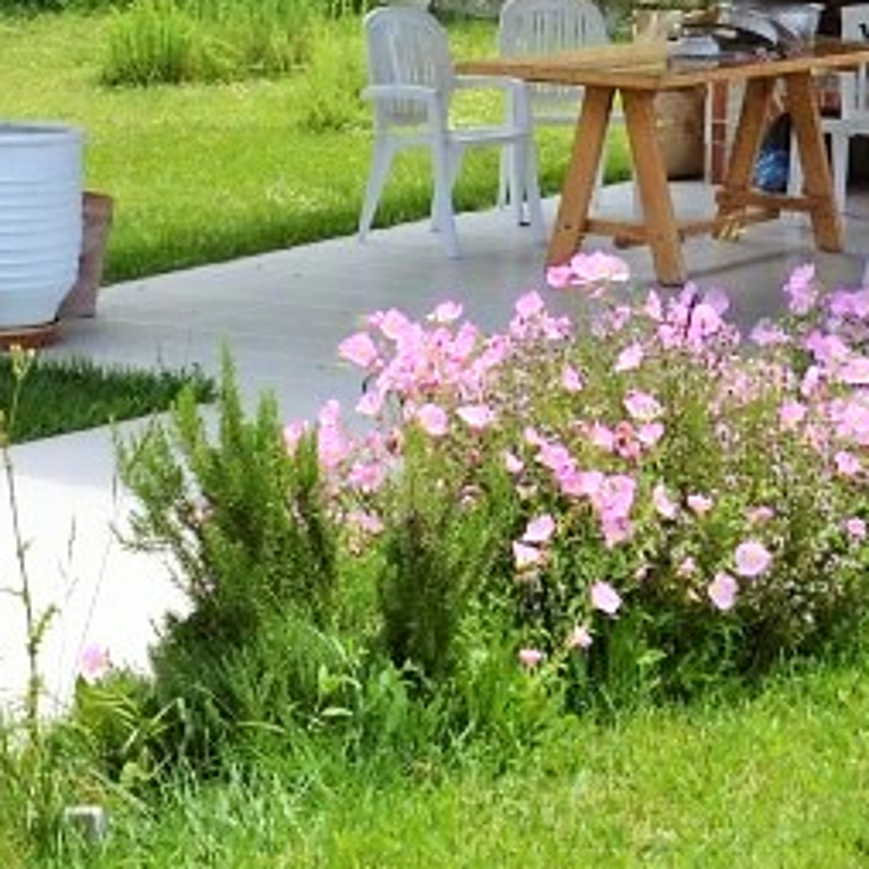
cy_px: -185
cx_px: 667
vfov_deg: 16.1
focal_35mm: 104
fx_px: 2954
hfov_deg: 16.6
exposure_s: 1/160
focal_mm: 18
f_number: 6.3
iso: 100
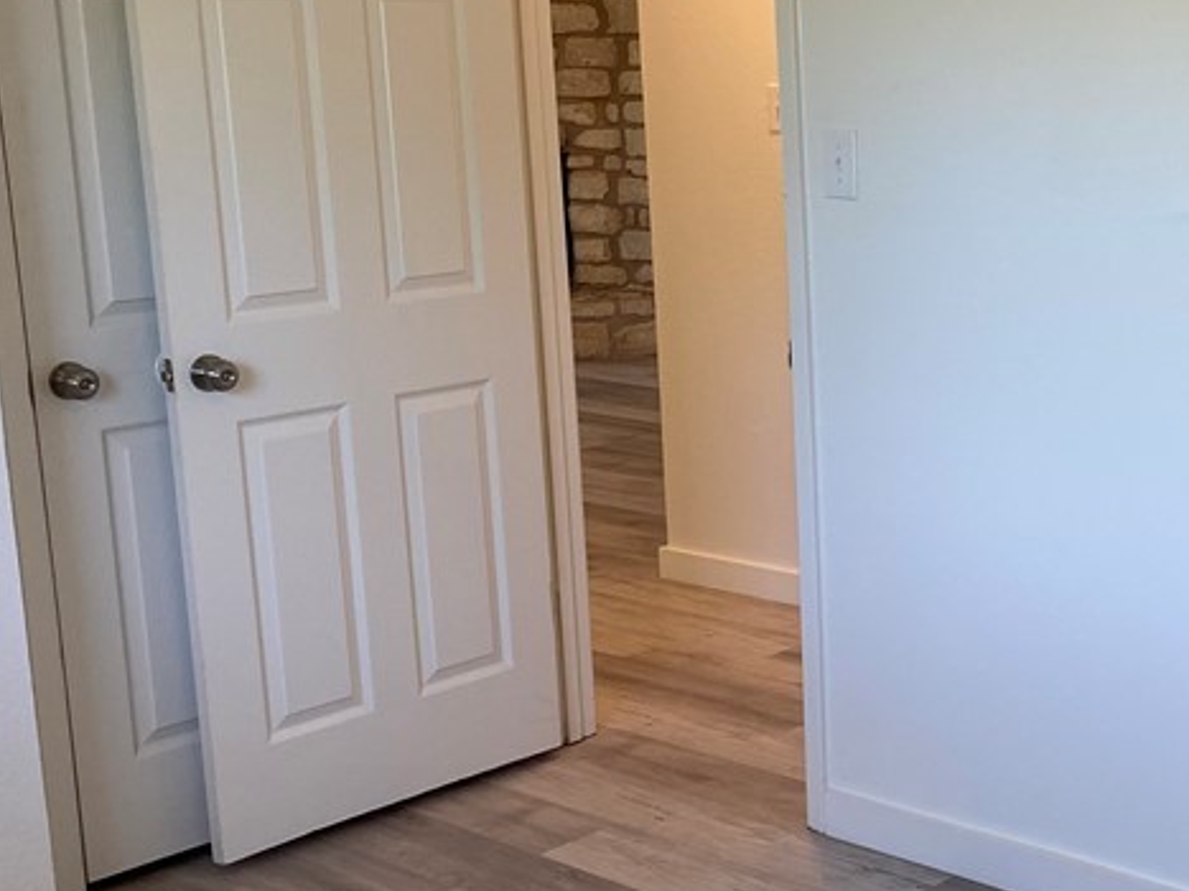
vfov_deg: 25.6
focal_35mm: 57
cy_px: 415
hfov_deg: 31.6
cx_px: 1141
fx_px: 1957
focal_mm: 4.25
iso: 80
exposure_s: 1/120
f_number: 1.8
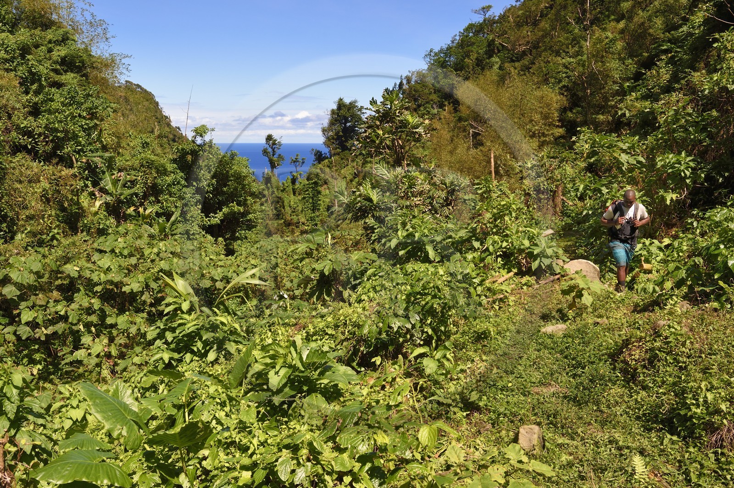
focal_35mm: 30
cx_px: 367
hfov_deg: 62.0
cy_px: 244
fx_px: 611
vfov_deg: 43.5
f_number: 13
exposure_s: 1/250
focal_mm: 30
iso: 200
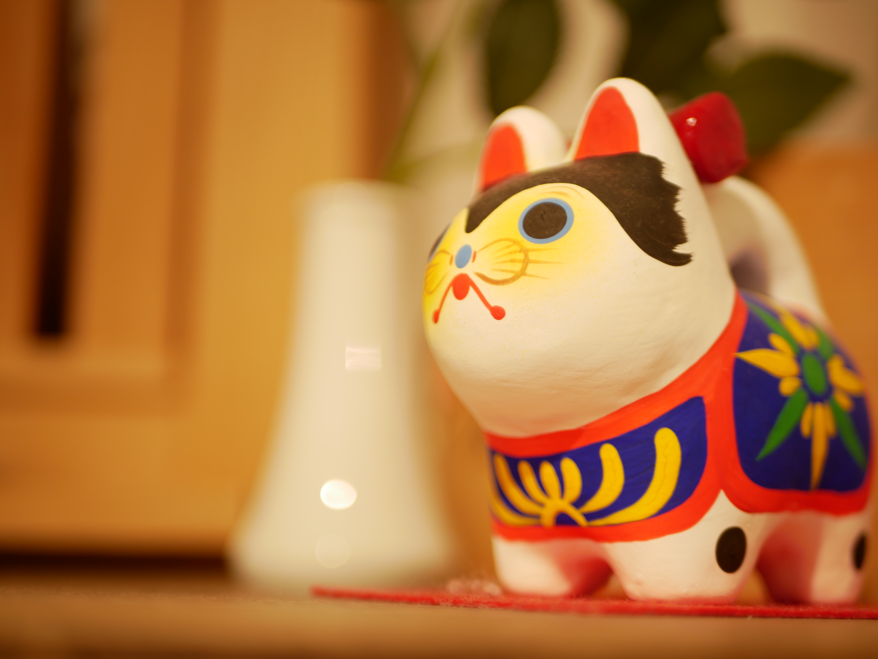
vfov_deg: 29.1
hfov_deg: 38.2
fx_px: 1269
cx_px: 439
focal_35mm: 50
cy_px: 330
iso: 200
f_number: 1.7
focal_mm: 25
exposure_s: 1/30
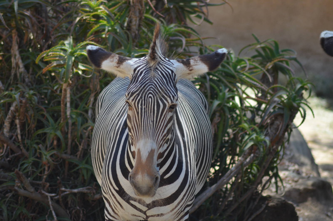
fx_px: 3600
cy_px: 110
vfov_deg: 3.5
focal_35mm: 390
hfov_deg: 5.3
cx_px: 166
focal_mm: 260
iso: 720
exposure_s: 1/1000
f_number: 5
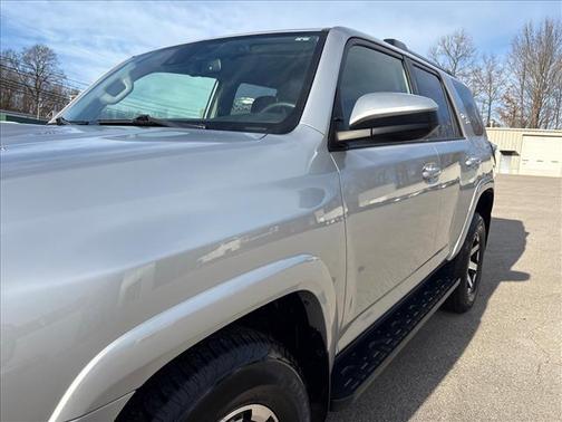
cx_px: 281
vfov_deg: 53.1
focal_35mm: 26
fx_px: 422
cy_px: 211
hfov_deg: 67.3
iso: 50
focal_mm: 5.96
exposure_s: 1/2075
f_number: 1.6
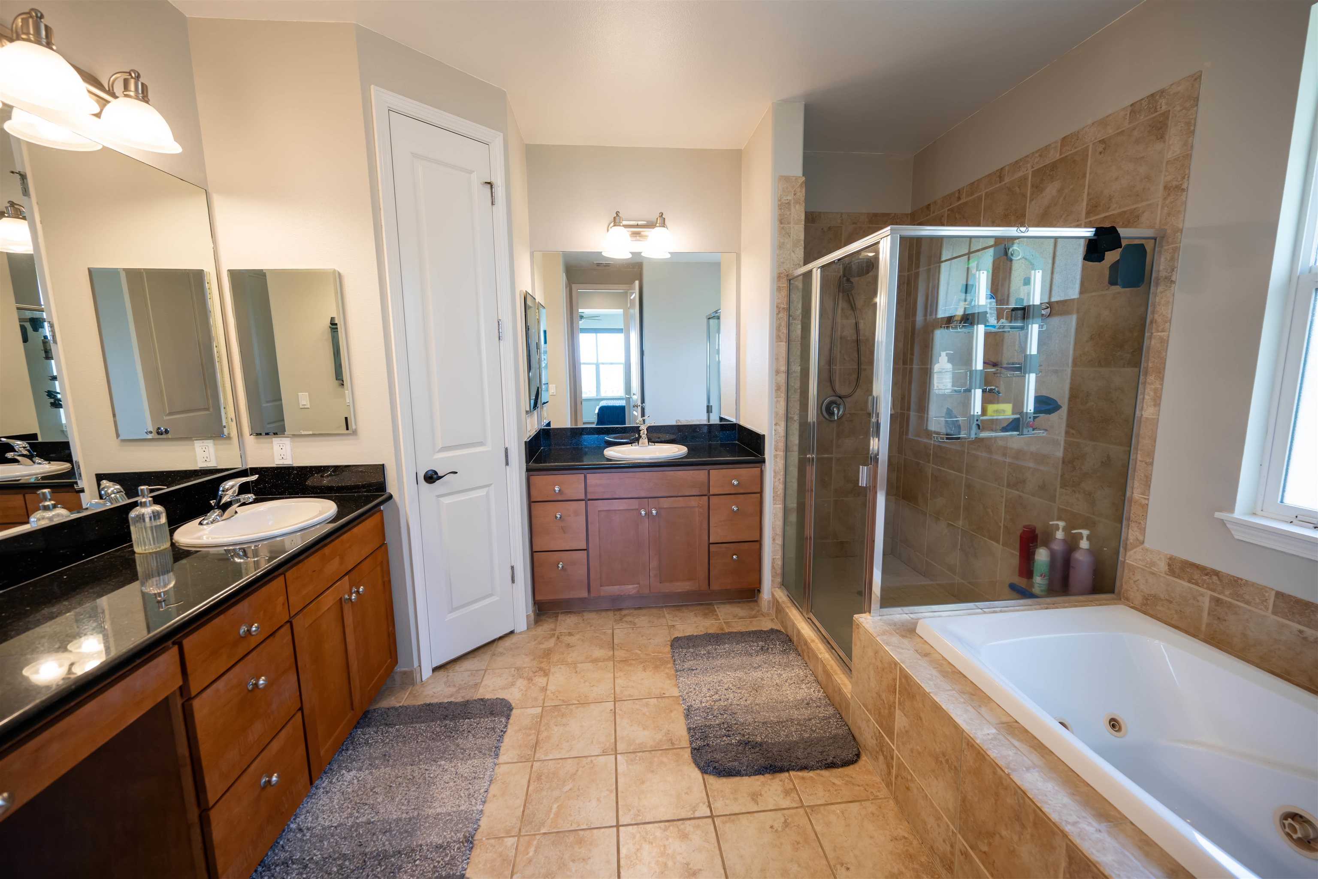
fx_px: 513
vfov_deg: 81.2
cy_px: 440
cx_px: 659
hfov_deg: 104.3
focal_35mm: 14
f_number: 4.5
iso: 320
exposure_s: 1/15
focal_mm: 14
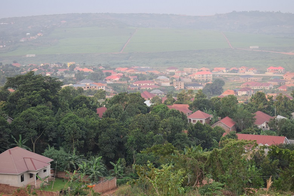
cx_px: 147
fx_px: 637
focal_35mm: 78
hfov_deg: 26.0
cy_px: 98
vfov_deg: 17.5
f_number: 6.3
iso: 400
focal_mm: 52
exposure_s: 1/160
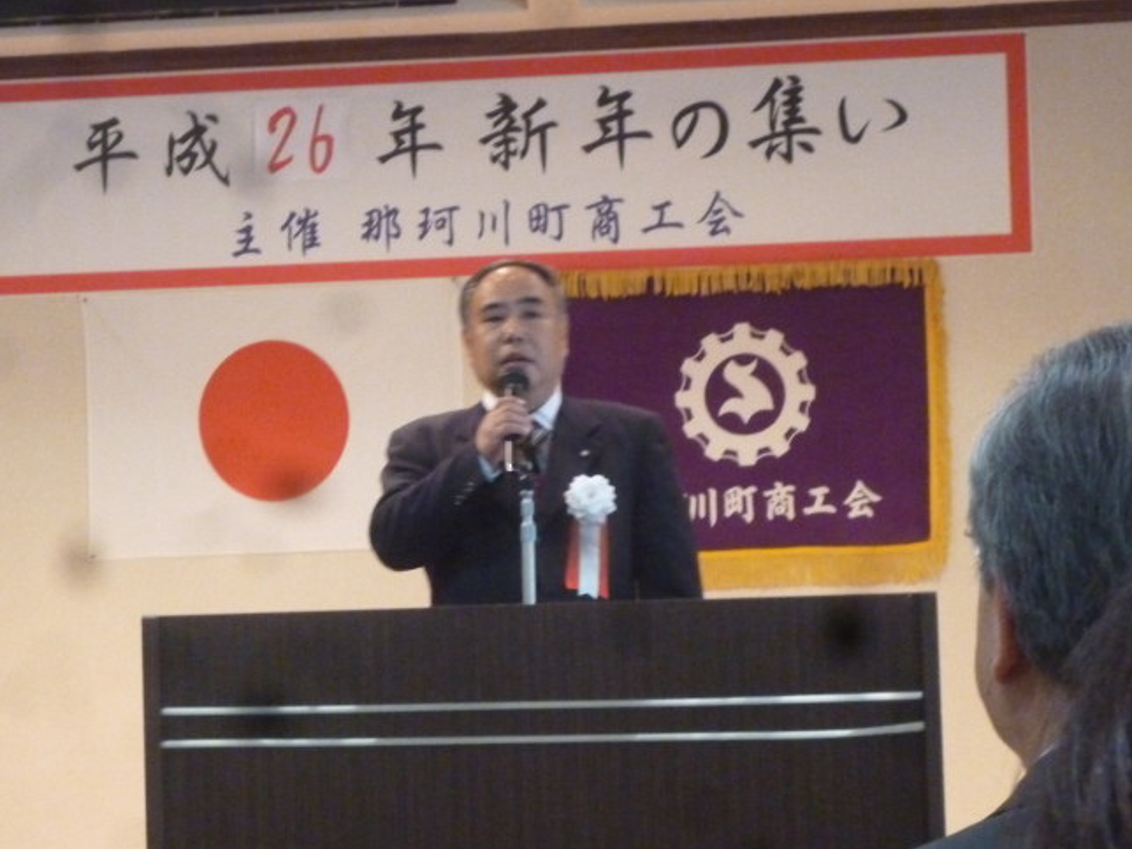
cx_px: 295
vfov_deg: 16.5
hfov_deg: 21.8
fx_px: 2910
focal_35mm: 89
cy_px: 628
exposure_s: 1/30
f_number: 4.4
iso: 800
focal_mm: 10
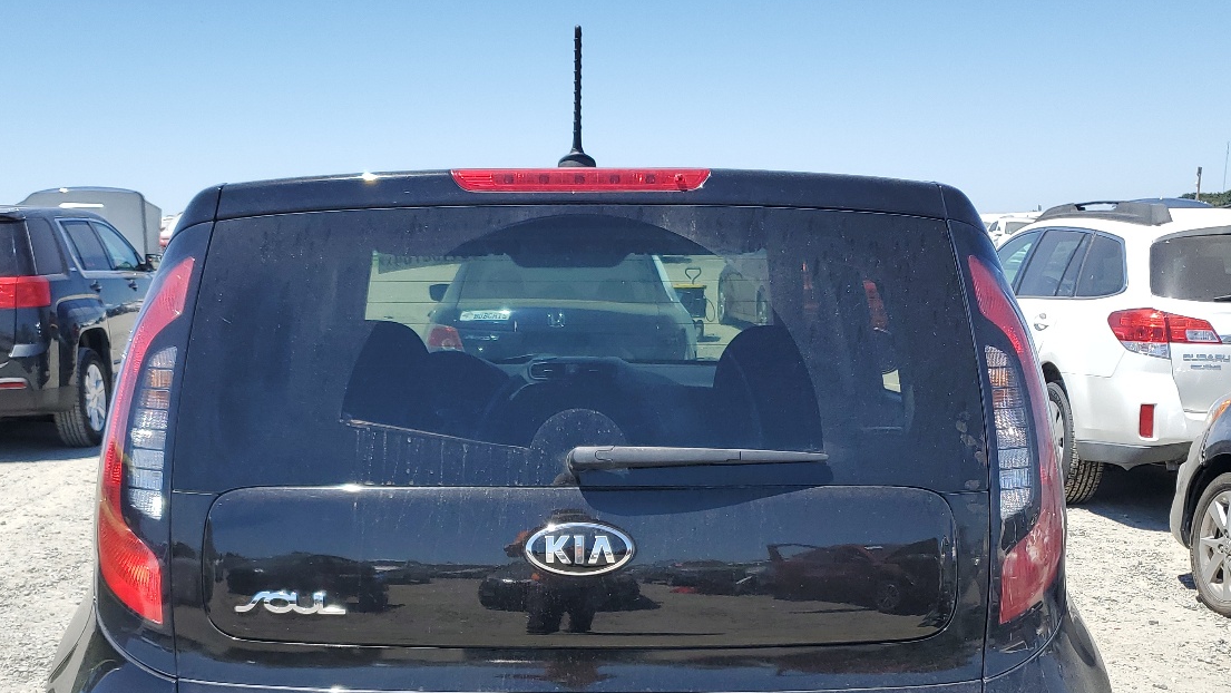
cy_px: 636
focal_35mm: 41
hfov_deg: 49.3
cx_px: 545
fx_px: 1339
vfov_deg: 27.8
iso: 50
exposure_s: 1/2500
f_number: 1.5
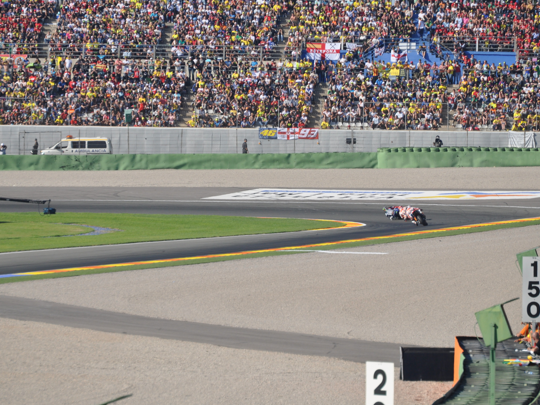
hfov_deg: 6.1
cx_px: 268
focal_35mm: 326
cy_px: 203
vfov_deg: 4.6
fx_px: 5085
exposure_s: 1/1000
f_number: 8
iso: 320
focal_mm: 200
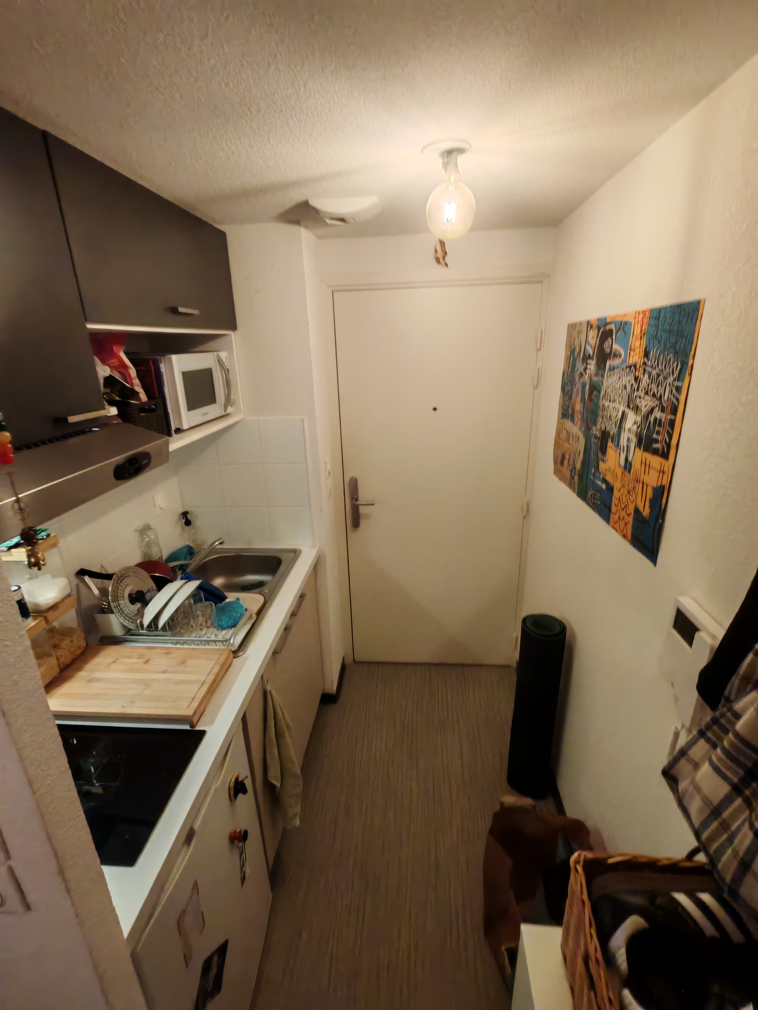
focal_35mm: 16
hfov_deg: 78.1
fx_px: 467
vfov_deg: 94.5
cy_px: 505
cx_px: 379
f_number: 2.2
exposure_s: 1/33
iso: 250
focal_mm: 1.96
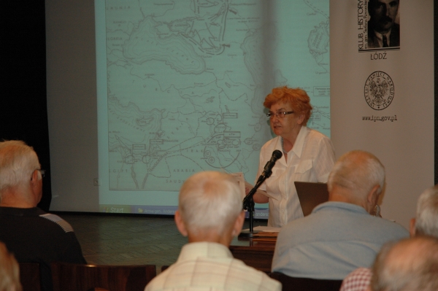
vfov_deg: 13.0
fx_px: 1276
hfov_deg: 19.5
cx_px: 219
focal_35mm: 105
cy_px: 146
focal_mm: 70
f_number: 4.5
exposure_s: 1/60
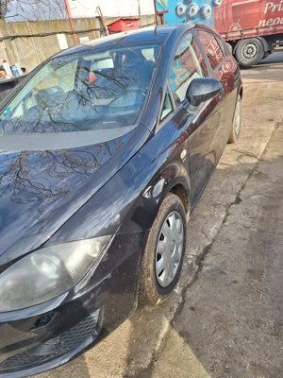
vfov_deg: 73.9
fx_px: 251
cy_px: 189
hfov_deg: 58.9
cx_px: 142
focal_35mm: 23
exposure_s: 1/1000
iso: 40
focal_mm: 5.54
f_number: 1.8
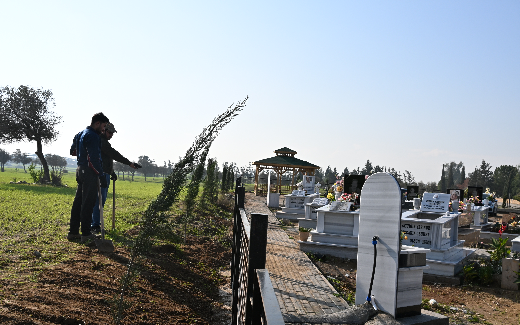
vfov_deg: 35.1
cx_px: 262
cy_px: 174
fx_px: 514
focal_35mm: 36
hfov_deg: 53.7
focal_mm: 23.5
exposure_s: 1/500
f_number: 9
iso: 200
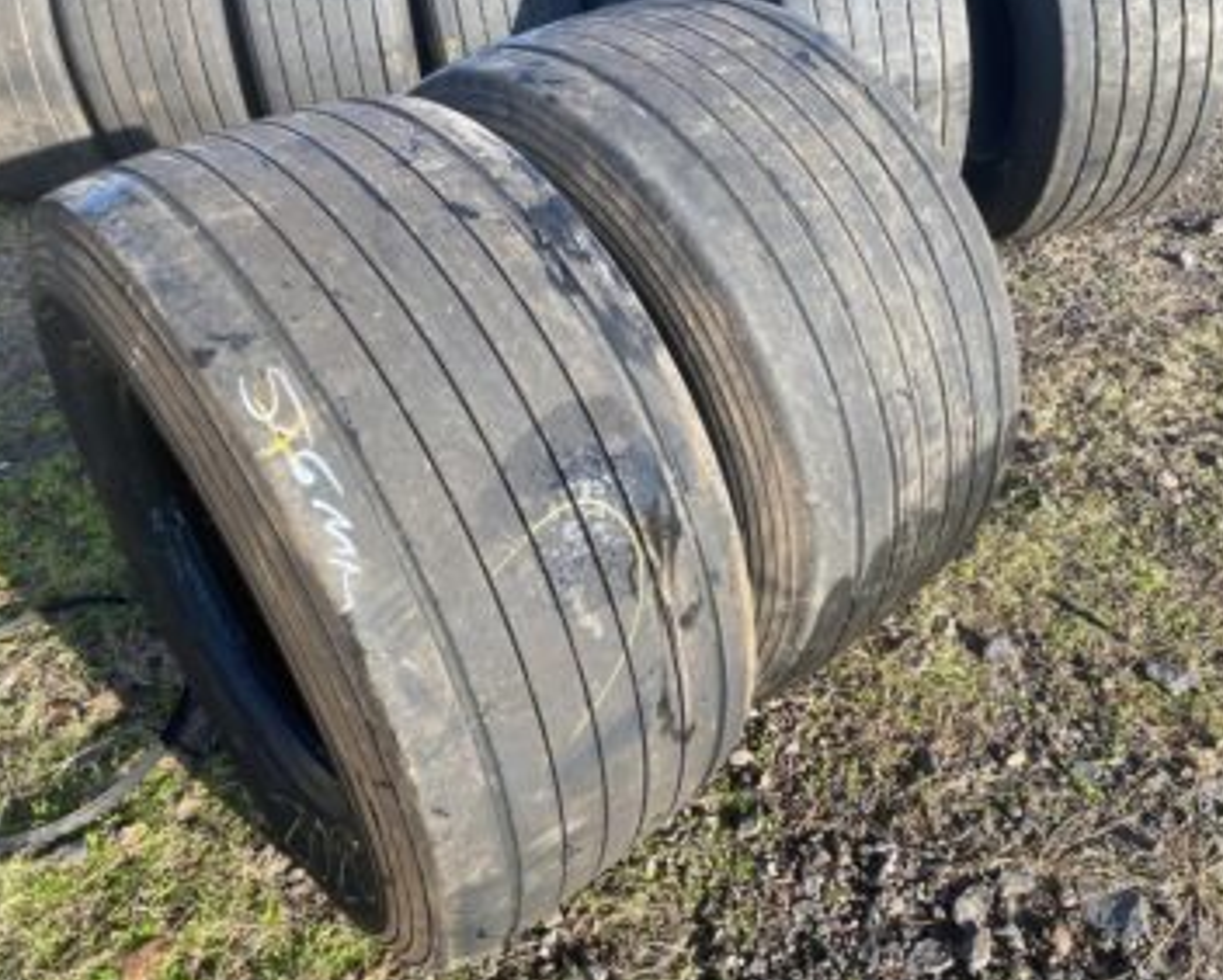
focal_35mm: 31
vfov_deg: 47.0
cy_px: 429
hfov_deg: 57.2
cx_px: 612
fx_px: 1123
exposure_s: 1/610
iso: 32
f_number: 1.8
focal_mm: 4.25
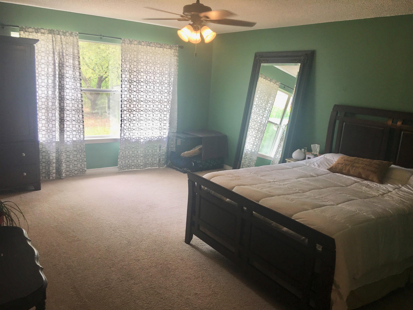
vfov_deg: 48.2
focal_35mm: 29
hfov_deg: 61.7
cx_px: 206
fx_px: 346
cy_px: 155
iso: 25
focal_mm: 4.15
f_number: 2.2
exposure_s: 1/60
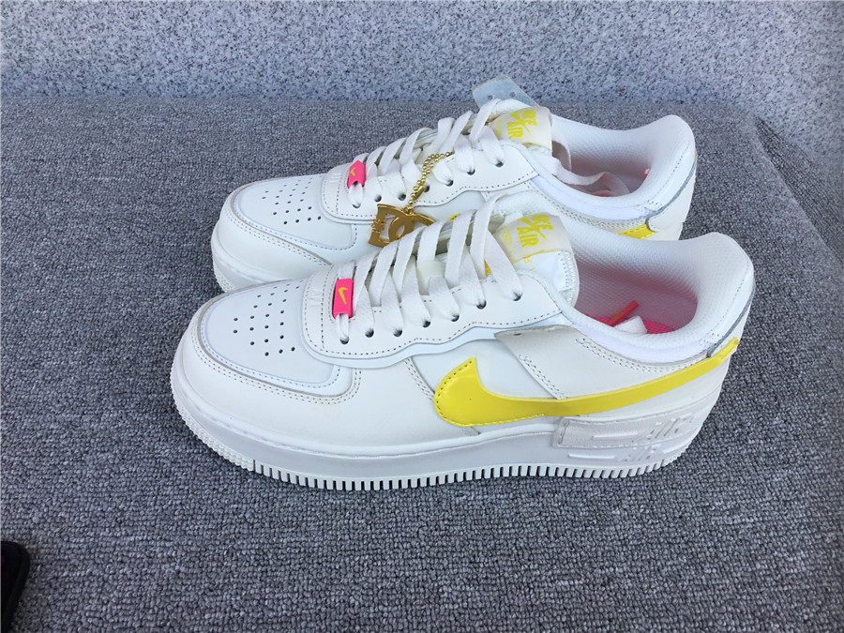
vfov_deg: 45.4
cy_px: 316
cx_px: 422
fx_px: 756
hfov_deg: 58.4
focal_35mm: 31
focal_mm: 3.3
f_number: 2.4
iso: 25
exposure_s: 1/418
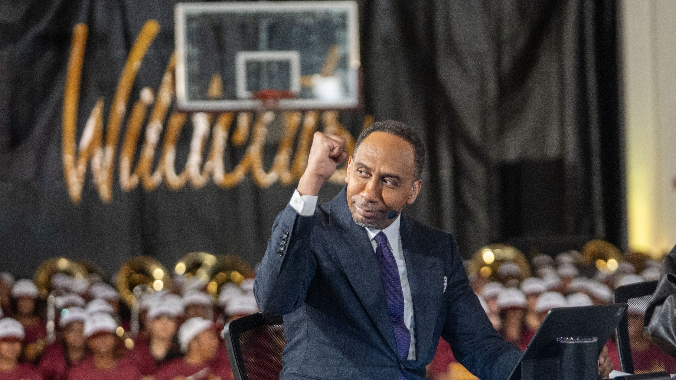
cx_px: 365
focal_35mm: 125
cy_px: 226
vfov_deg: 9.7
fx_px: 2241
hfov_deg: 17.2
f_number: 2.8
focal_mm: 90
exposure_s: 1/320
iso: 3200
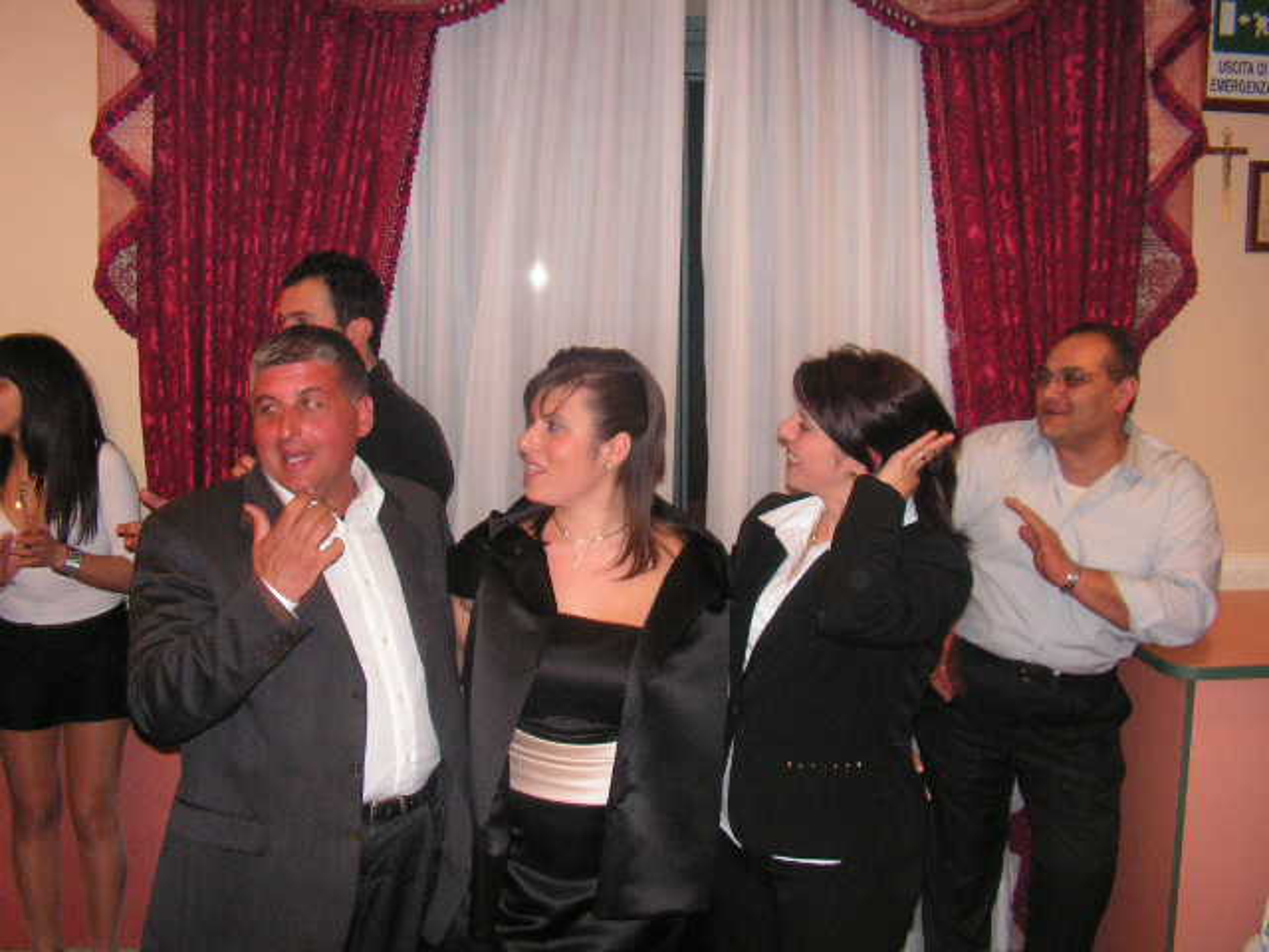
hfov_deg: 51.4
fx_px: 1320
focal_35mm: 36
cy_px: 476
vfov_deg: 39.7
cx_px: 634
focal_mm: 6
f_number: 3.2
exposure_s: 1/40
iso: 200
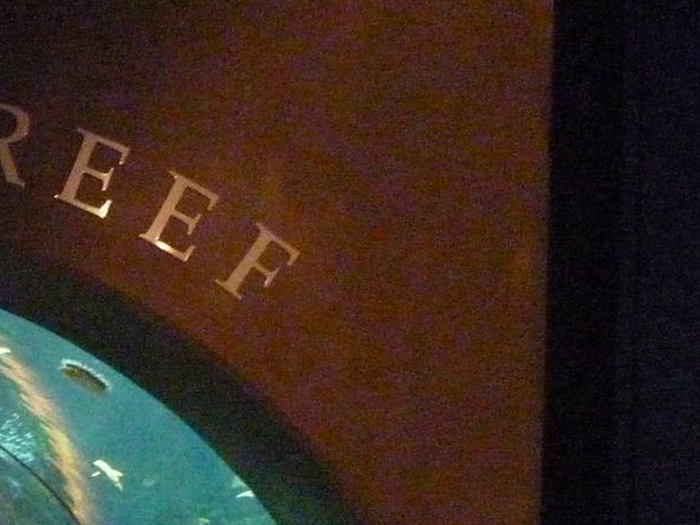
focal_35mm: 72
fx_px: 1456
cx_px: -201
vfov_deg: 19.1
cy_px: 659
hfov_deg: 23.9
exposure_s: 1/8
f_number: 3.3
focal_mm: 4.4
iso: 1250
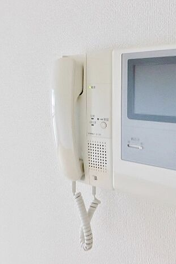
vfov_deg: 57.2
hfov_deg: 38.7
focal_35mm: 33
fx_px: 242
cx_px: 136
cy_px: 134
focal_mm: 4
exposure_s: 1/15
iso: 400
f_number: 3
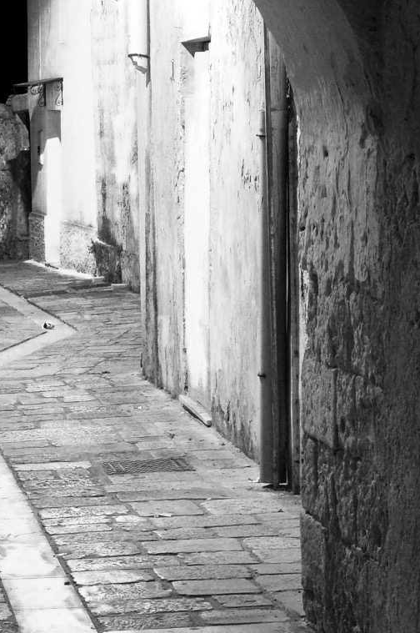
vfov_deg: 15.6
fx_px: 2306
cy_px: 466
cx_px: 138
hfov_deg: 10.4
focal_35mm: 131
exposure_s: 5
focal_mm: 31
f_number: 14
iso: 200
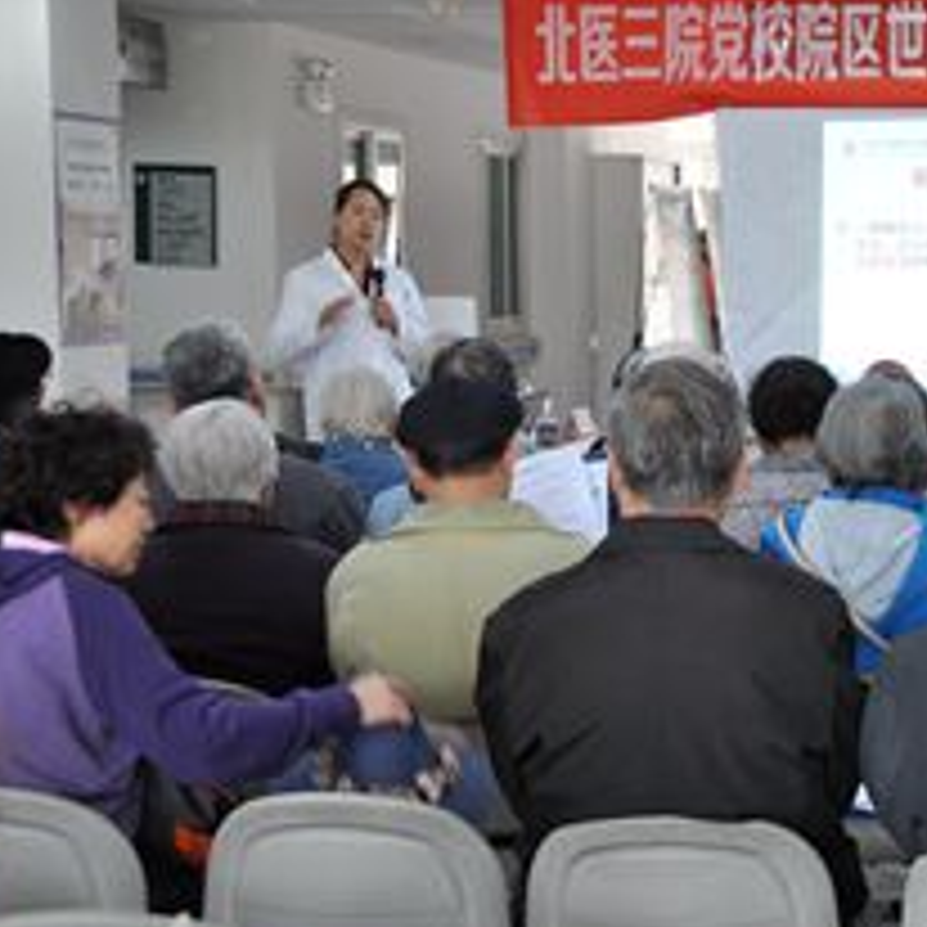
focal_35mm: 90
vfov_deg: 19.3
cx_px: 922
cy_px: 482
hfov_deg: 18.8
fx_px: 2727
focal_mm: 34
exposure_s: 1/25
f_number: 5
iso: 400
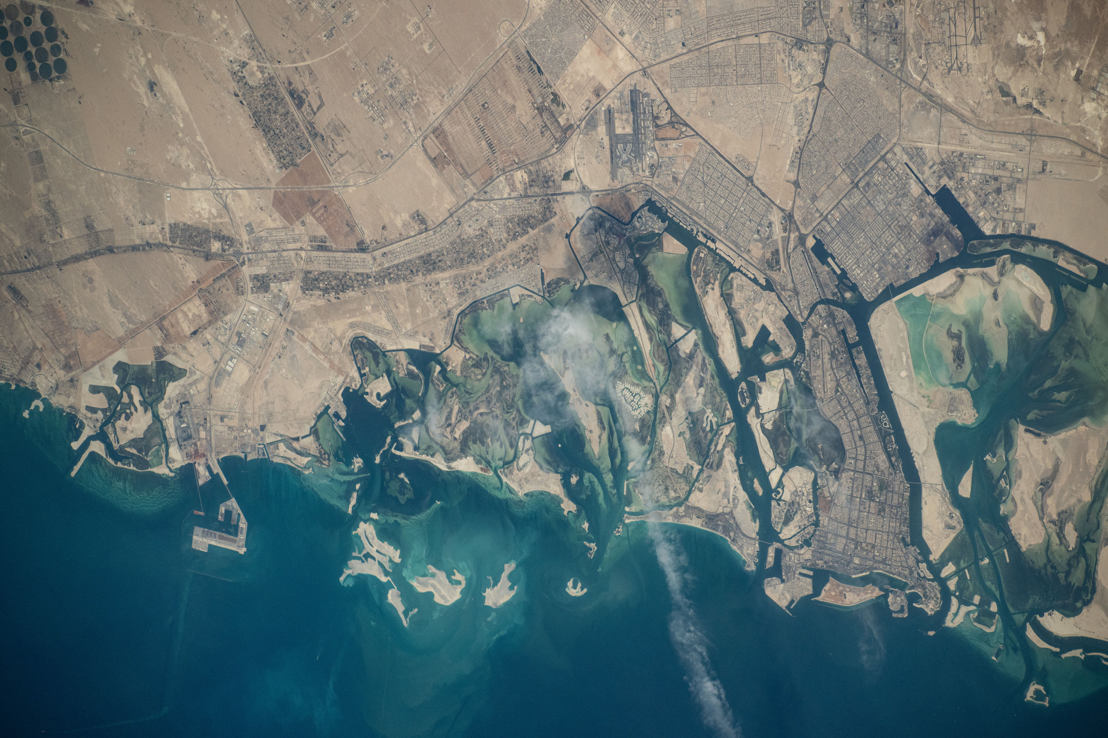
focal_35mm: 240
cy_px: 369
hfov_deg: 8.6
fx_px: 7386
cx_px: 554
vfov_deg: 5.7
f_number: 6
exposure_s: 1/8000
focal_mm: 240
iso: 800
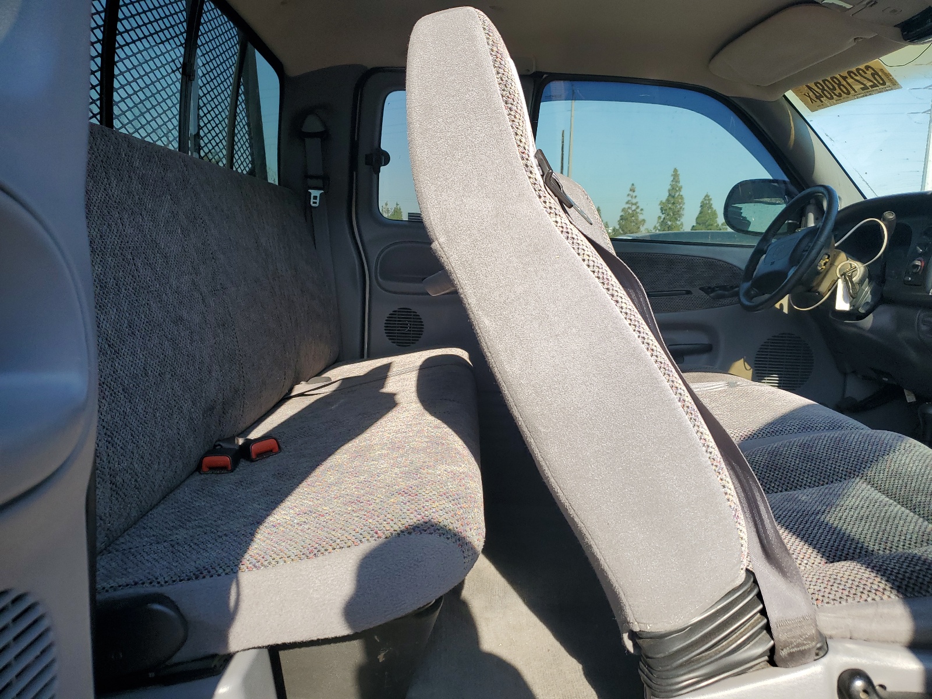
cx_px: 466
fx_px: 700
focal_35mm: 26
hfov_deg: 67.3
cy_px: 350
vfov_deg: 53.1
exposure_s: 1/1111
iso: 50
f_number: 1.5
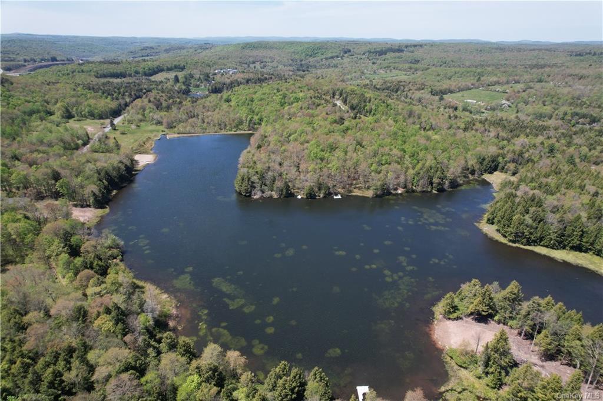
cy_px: 200
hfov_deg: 78.6
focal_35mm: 22
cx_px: 302
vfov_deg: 57.2
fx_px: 368
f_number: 2.8
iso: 150
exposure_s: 1/1500
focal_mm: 8.38
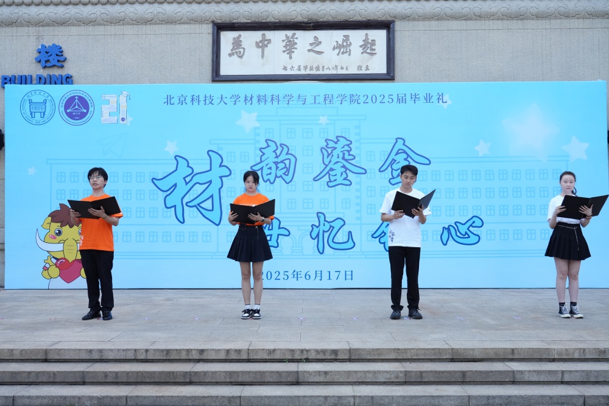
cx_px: 304
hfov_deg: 51.9
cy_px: 203
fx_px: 626
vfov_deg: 36.0
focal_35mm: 37
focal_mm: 37
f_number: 5
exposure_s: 1/640
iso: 800
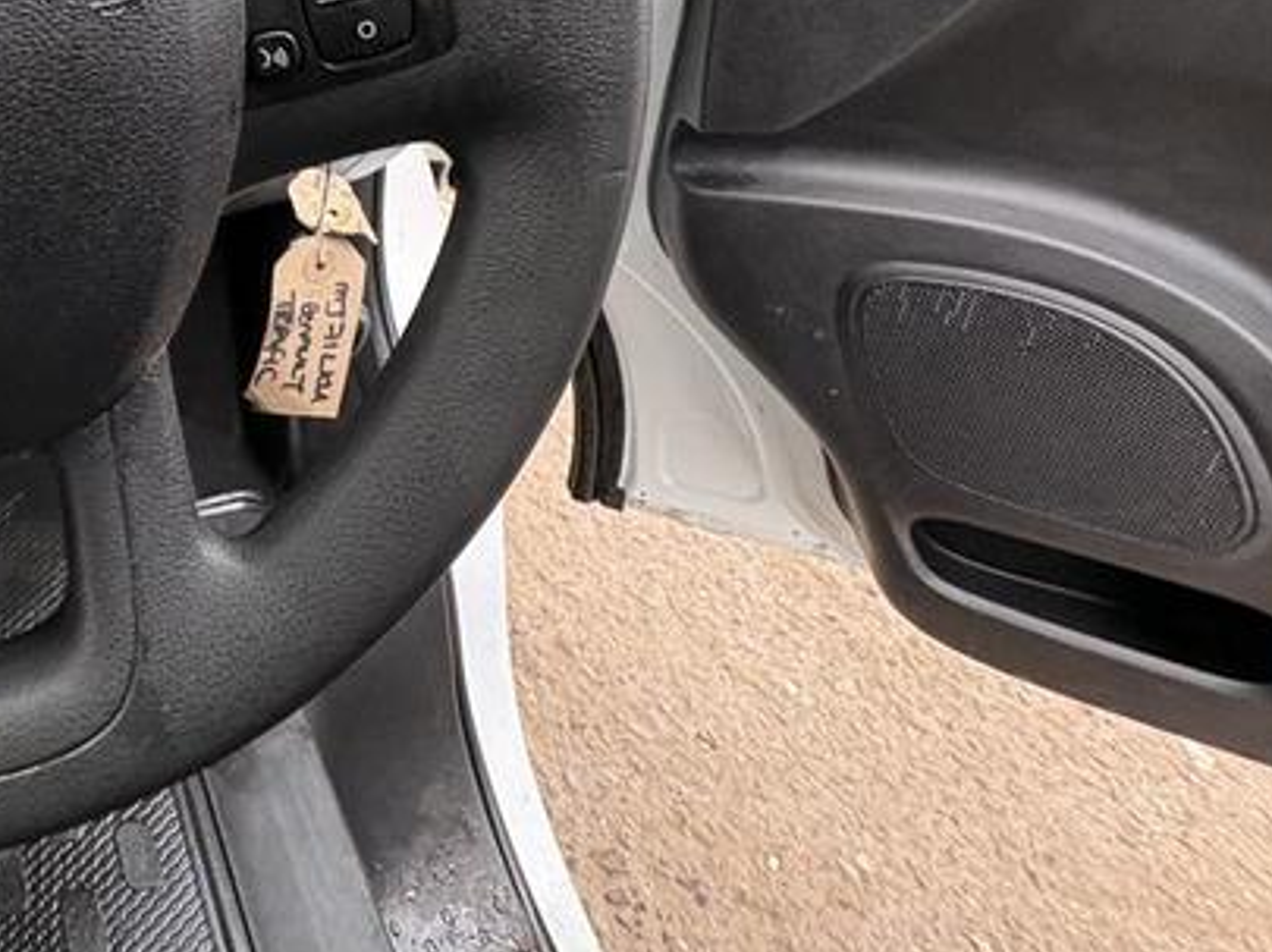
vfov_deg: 39.5
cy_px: -19
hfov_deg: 45.6
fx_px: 1138
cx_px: -91
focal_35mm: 31
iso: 200
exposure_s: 1/97
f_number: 2.2
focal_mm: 2.22
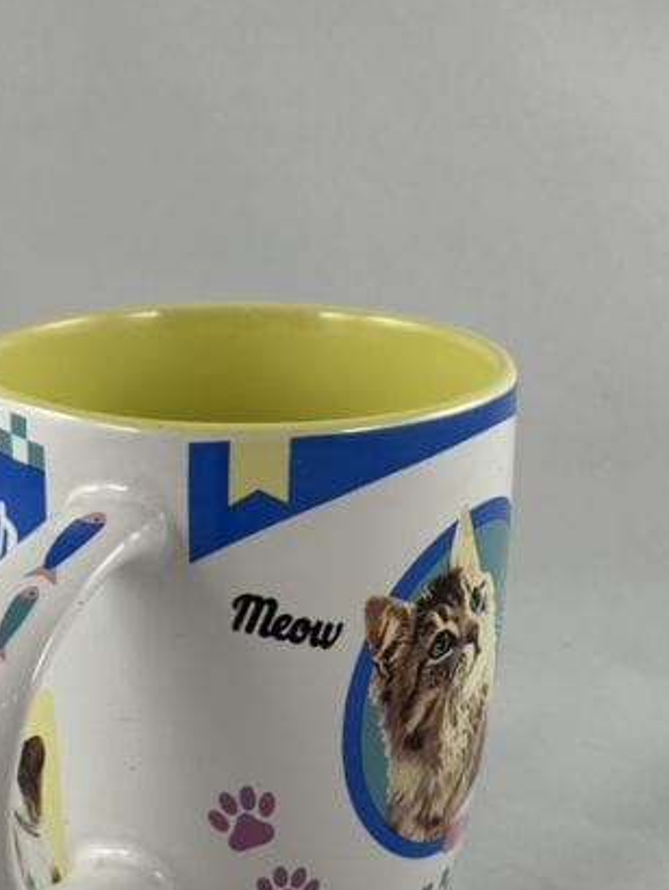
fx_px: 2008
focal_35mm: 78
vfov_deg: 24.9
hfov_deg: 18.9
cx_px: 285
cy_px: 576
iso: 50
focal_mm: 6.86
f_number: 1.78
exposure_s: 1/110
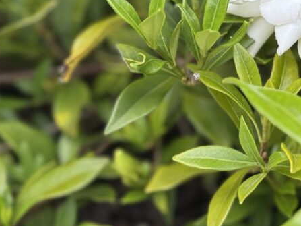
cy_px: -3
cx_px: 238
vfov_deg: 13.3
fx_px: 956
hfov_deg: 17.7
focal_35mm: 110
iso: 64
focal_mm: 6.76
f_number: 1.78
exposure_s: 1/1287
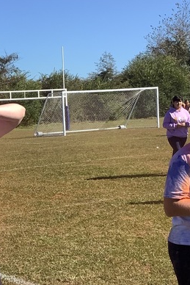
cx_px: -20
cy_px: 202
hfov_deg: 15.6
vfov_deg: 23.7
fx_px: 672
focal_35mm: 85
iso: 25
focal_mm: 3.3
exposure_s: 1/1031
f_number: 2.4
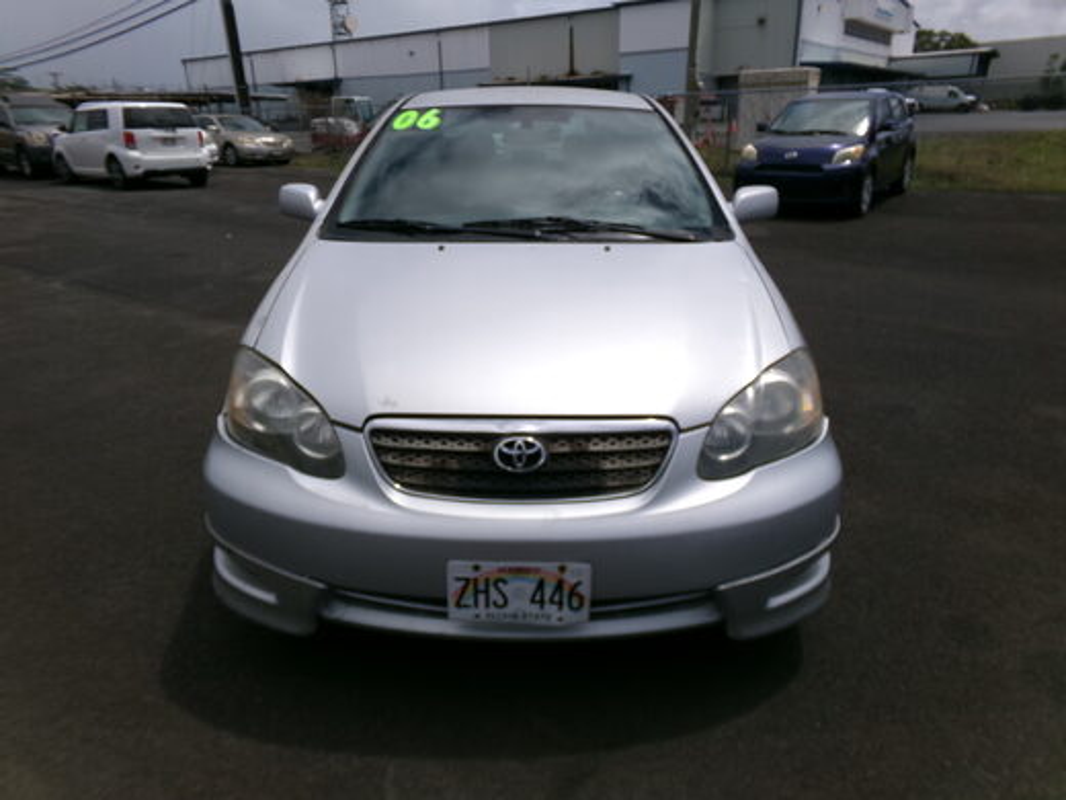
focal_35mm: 24
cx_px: 533
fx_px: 739
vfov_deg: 56.8
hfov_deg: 71.6
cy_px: 400
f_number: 11.07
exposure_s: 1/300
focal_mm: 4.3
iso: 100
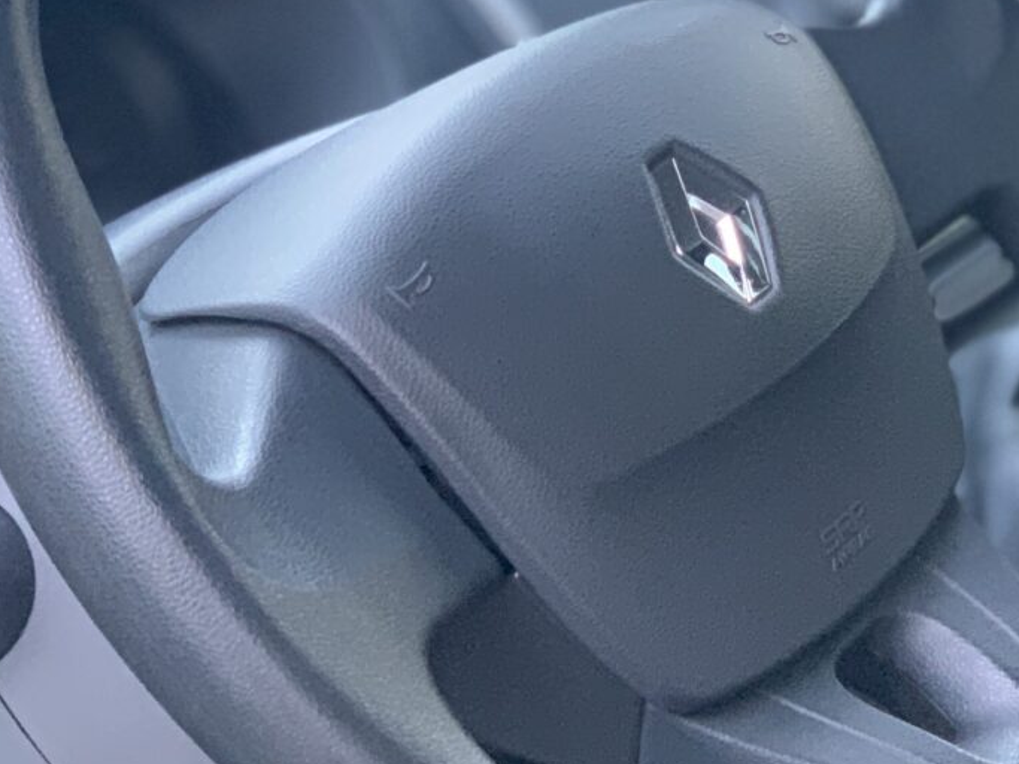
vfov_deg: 10.8
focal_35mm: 137
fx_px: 4032
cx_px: 837
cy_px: 467
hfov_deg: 14.3
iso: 640
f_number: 2.4
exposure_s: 1/30
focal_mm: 6
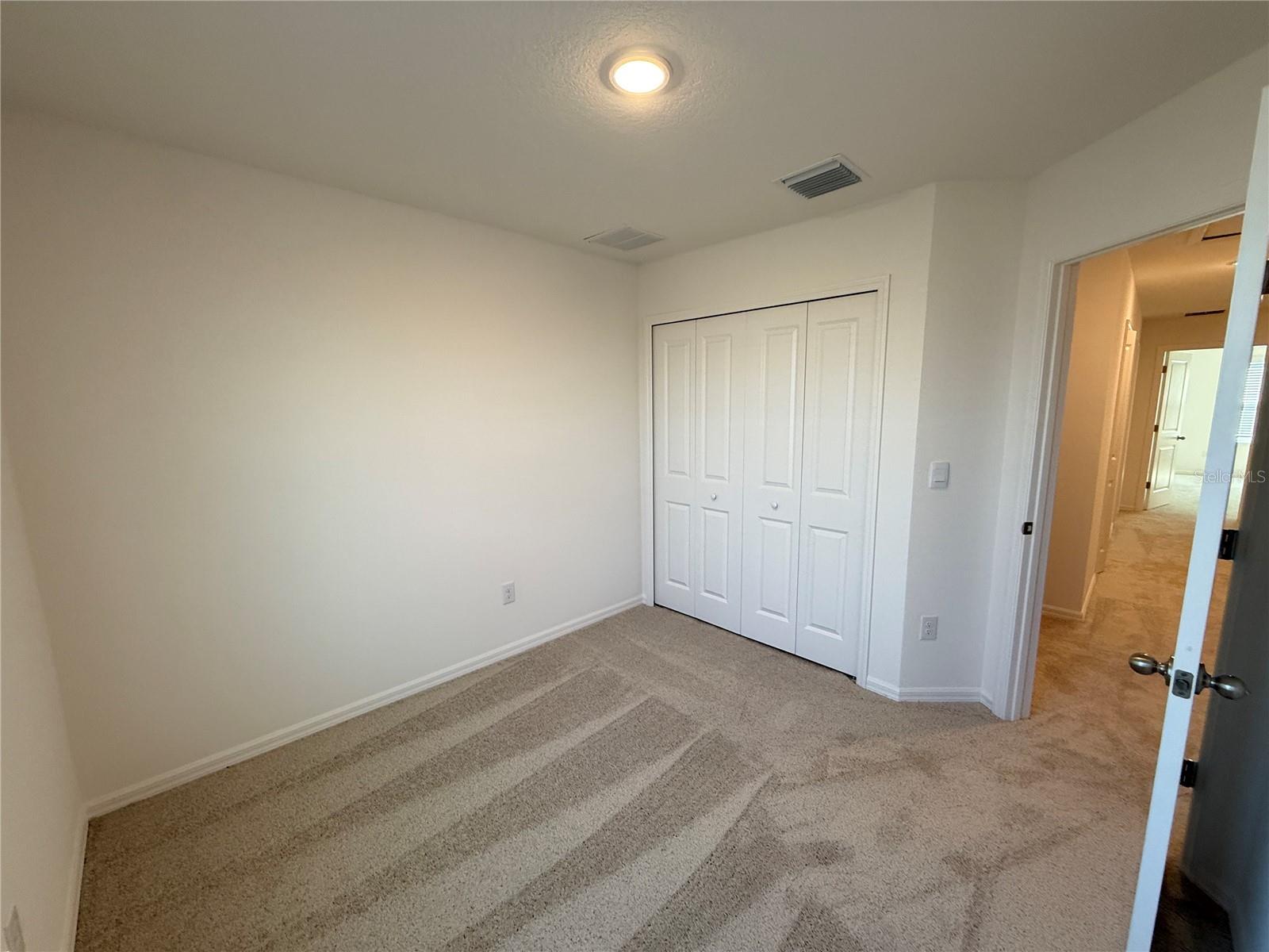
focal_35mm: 14
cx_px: 634
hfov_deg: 102.1
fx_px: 513
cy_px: 476
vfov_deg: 85.7
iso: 200
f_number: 2.2
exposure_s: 1/120
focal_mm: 2.22
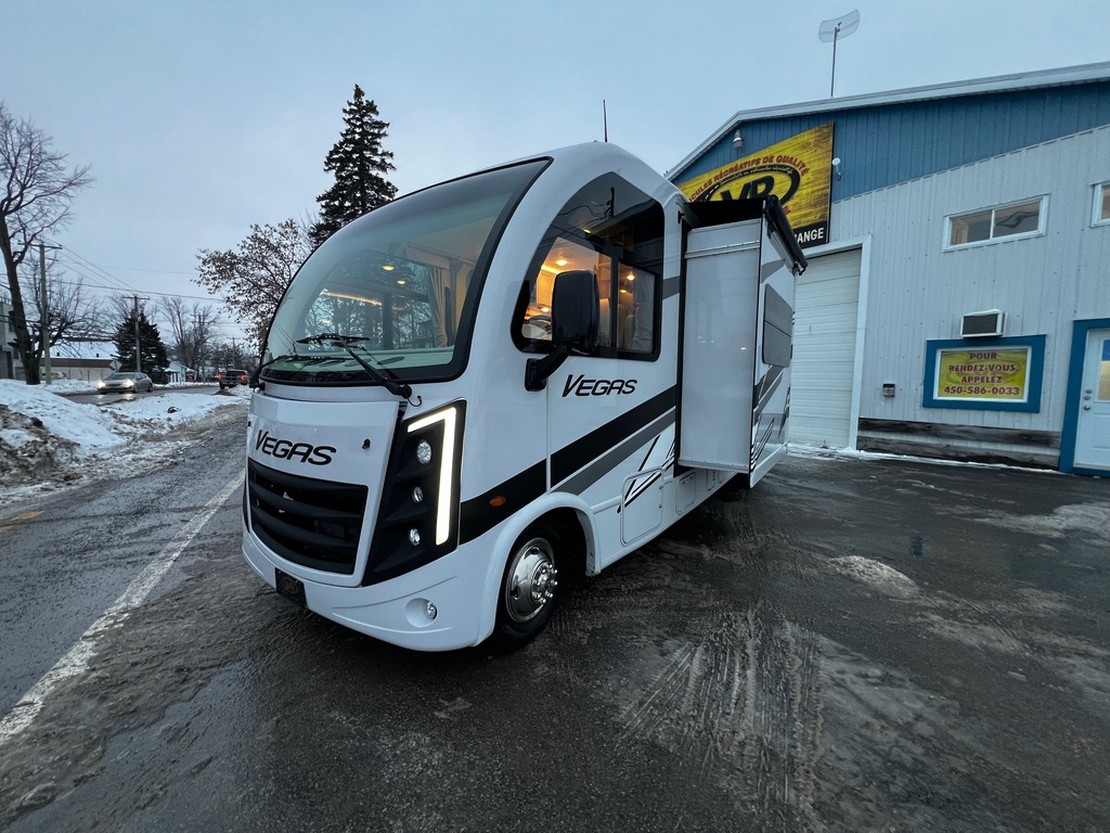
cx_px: 555
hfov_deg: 106.2
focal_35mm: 13
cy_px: 416
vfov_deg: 89.9
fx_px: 417
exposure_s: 1/99
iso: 200
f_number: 1.8
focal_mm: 1.57
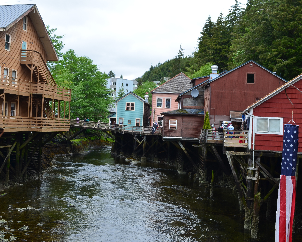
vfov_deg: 33.4
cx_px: 142
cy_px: 119
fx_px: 402
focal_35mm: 45
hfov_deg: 41.1
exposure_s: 1/60
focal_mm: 26
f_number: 10
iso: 220
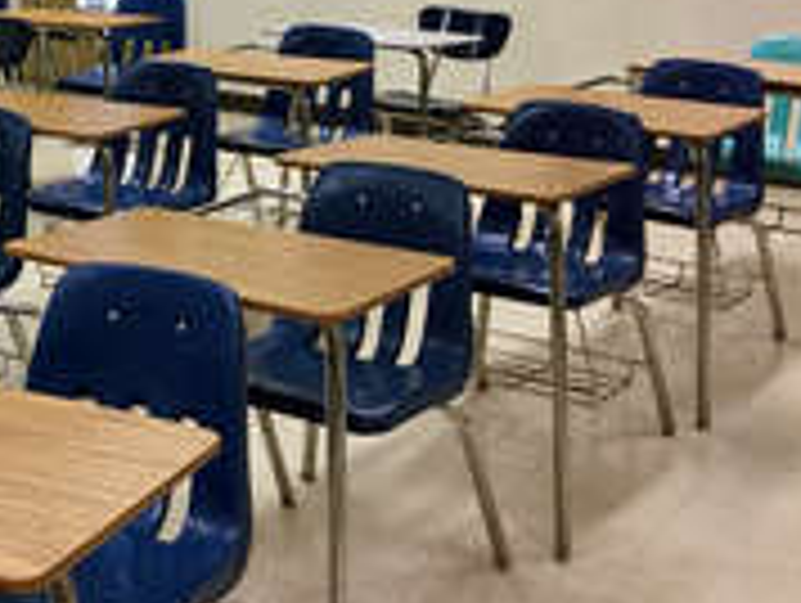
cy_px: -4
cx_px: -40
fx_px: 1506
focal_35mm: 65
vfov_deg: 21.8
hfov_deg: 27.7
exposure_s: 1/15
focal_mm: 4.15
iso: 50
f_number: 2.2
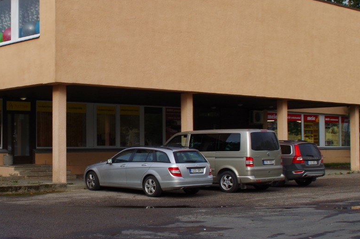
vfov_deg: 17.9
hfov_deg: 26.4
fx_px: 759
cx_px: 99
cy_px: 109
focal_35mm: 76
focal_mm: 24
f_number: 11
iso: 160
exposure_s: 1/125
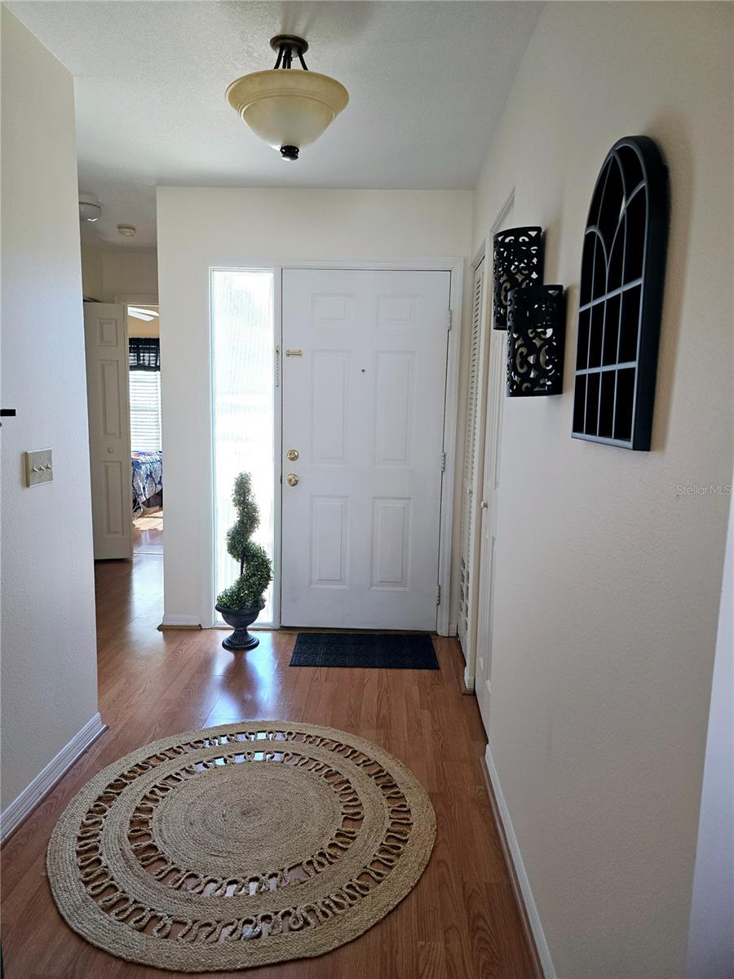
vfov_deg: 73.9
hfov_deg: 58.9
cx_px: 367
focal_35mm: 23
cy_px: 490
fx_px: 650
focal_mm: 6.3
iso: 200
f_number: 1.7
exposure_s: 1/182
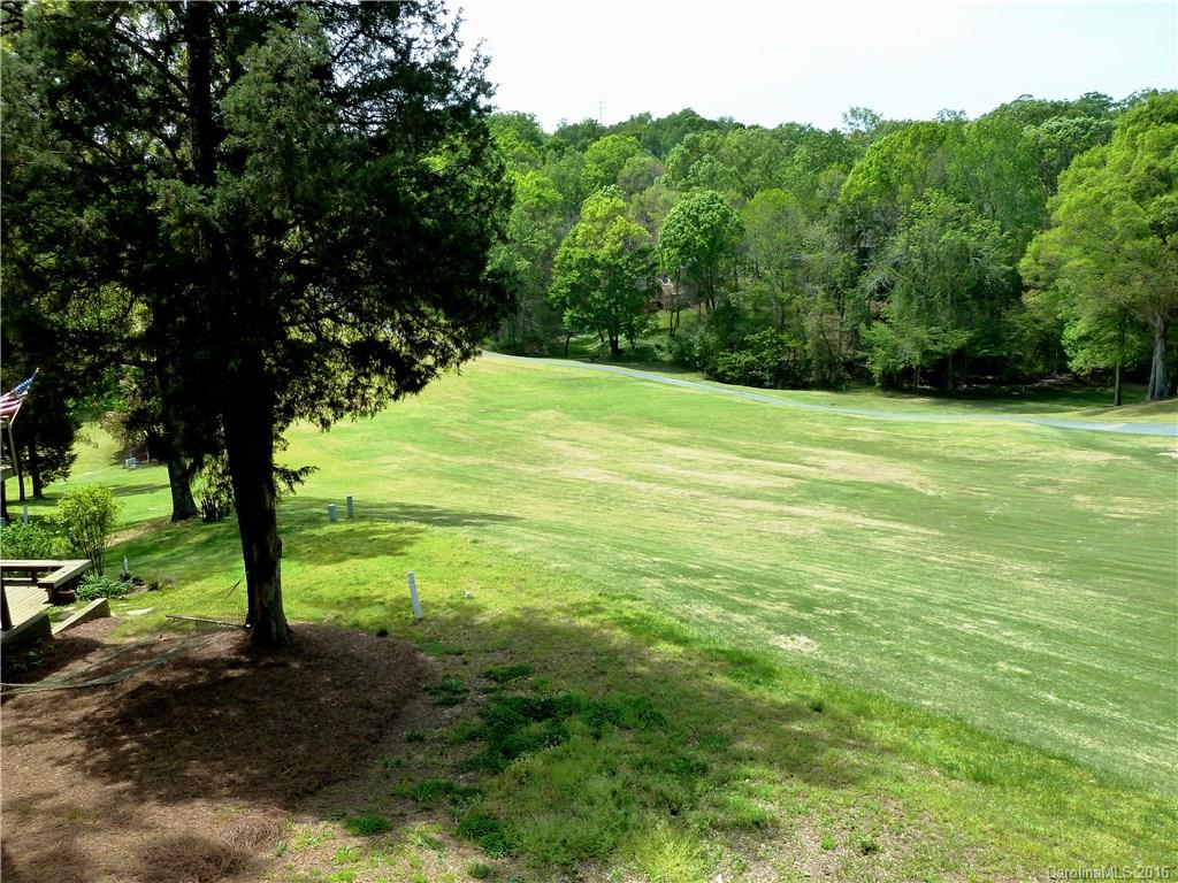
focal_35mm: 25
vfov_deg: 54.9
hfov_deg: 69.4
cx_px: 589
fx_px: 851
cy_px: 442
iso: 125
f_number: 4
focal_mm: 4.1
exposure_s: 1/320
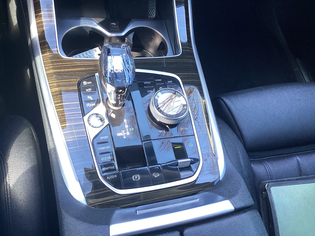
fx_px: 282
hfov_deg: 58.4
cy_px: 118
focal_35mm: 31
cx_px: 158
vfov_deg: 45.4
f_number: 2.4
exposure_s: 1/60
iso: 100
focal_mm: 3.3
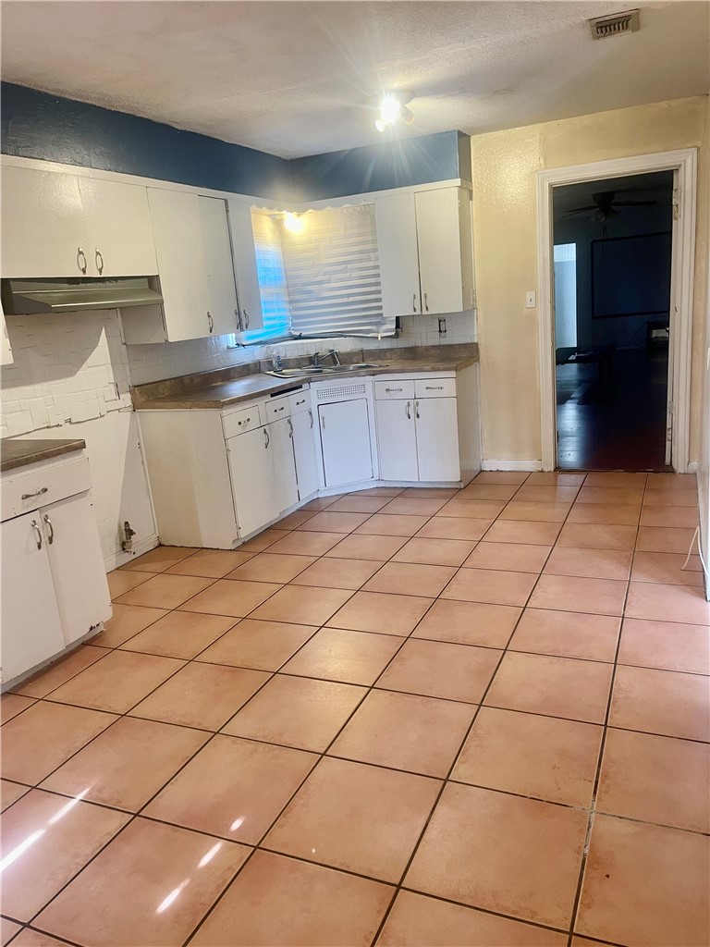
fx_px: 684
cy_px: 474
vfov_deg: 69.4
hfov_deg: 54.9
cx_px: 355
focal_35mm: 25
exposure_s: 1/60
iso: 100
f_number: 1.6
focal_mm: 5.1
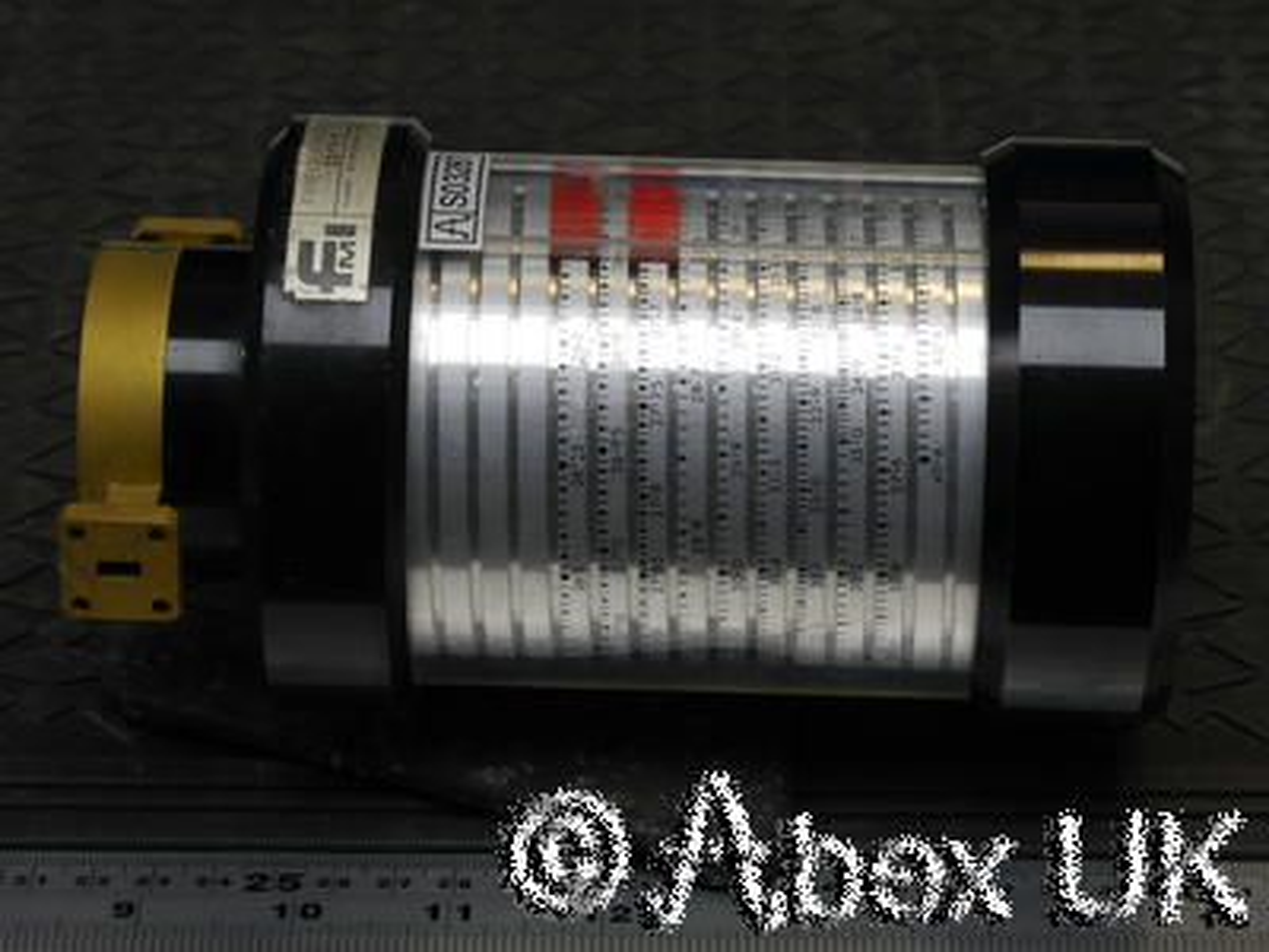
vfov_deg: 12.1
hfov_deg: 16.1
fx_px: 4472
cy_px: 476
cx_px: 634
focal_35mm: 122
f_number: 11
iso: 400
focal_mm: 61
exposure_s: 1/25
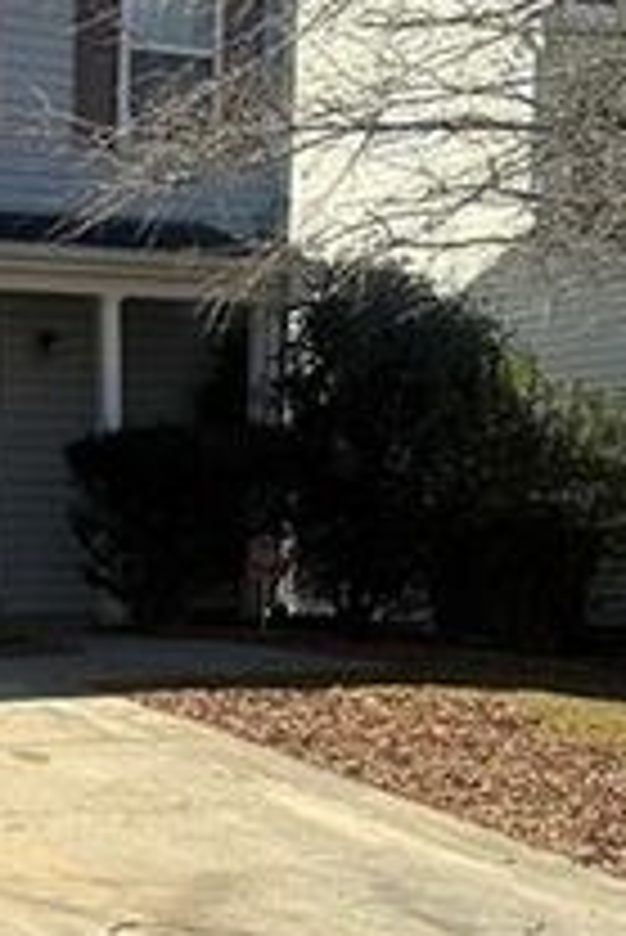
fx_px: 2083
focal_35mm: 80
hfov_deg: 15.9
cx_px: -266
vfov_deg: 25.1
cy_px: 686
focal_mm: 6.86
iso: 80
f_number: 1.78
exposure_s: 1/2967
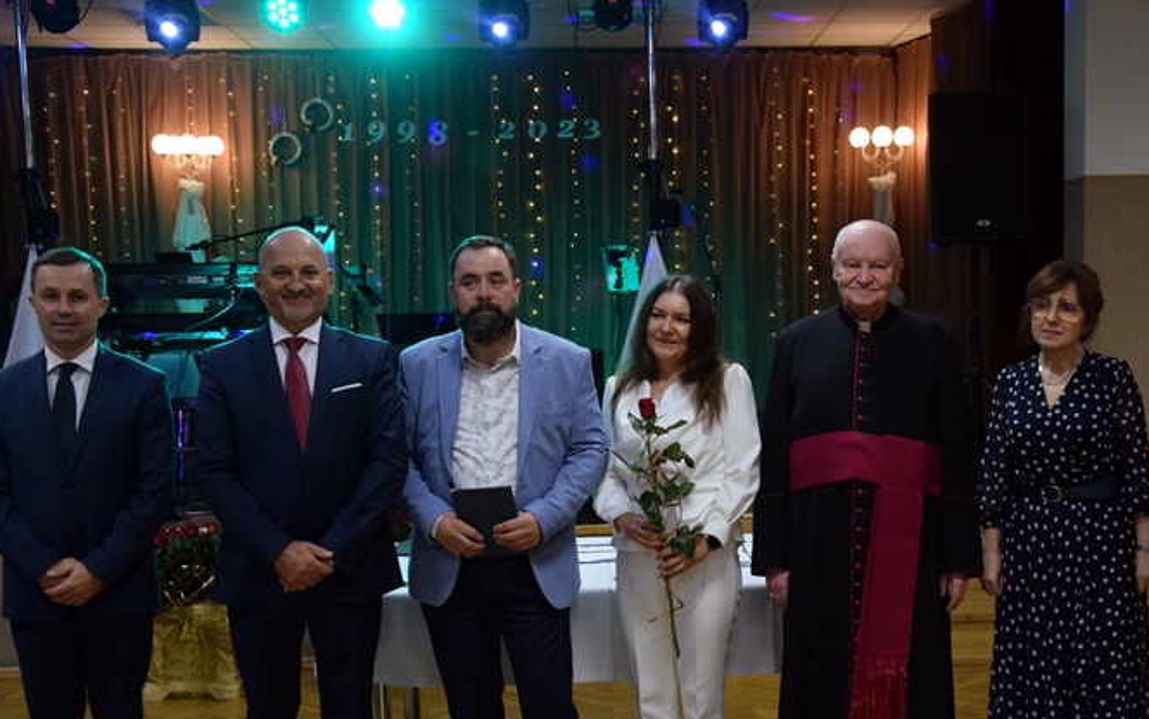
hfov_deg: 38.9
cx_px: 700
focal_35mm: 52
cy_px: 475
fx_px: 1619
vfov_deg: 24.9
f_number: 4
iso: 1600
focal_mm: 25
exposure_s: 1/100
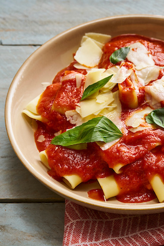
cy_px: 123
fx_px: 520
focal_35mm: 76
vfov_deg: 26.7
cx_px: 120
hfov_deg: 17.8
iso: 250
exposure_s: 1/125
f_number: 6.3
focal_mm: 50
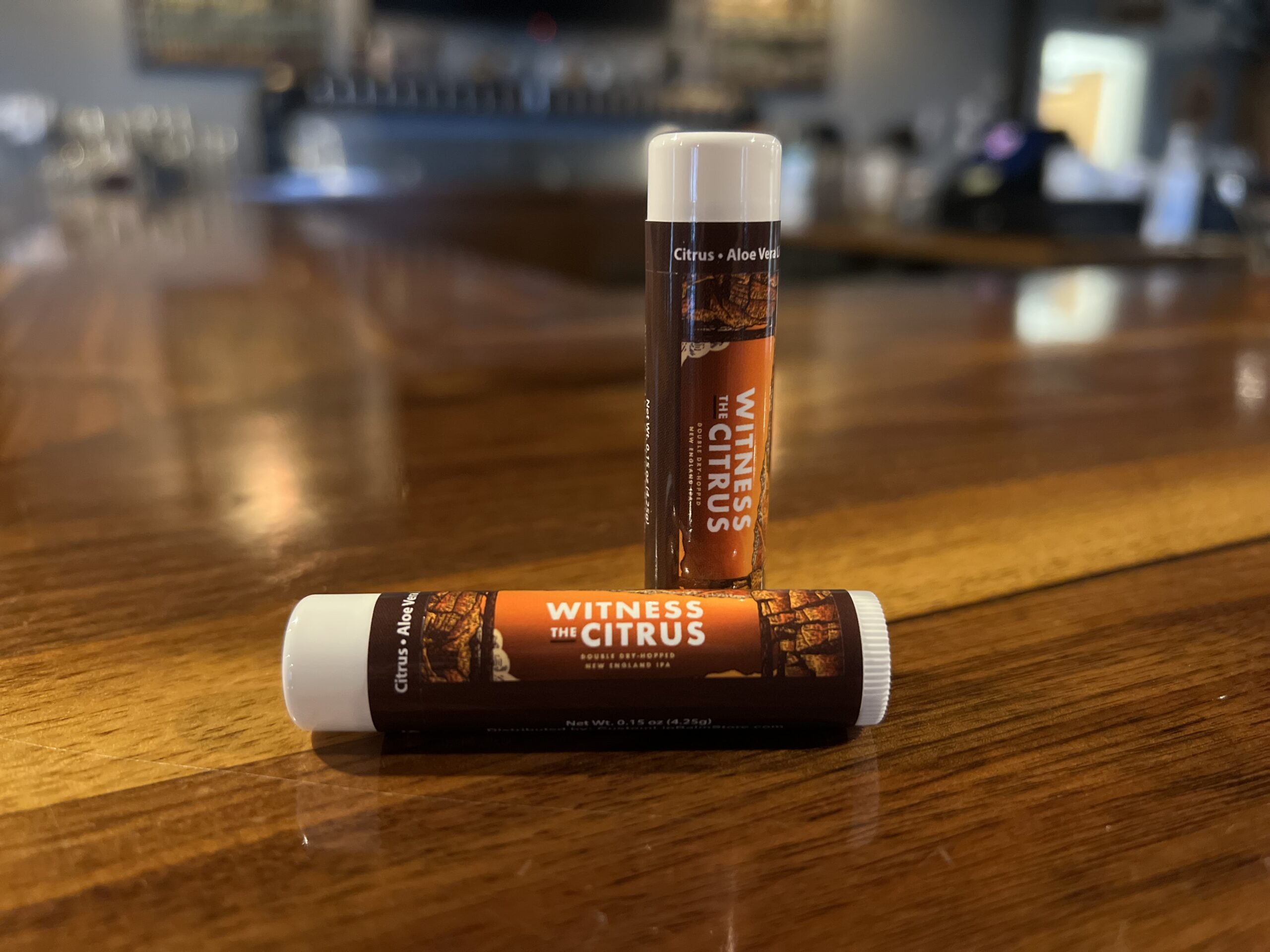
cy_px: 476
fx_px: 954
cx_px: 635
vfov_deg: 53.1
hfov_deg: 67.3
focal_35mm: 26
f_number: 1.5
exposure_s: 1/30
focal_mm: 5.7
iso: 640
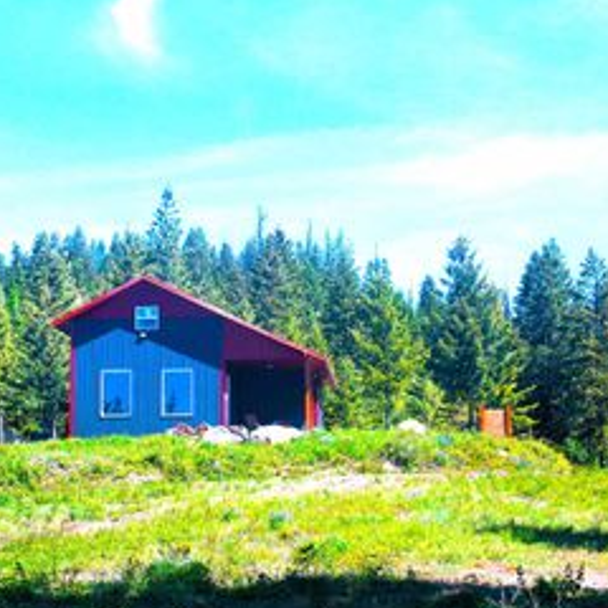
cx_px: 218
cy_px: 234
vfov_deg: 24.9
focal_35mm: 69
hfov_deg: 24.9
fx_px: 1371
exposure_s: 1/320
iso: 100
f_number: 8
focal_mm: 26
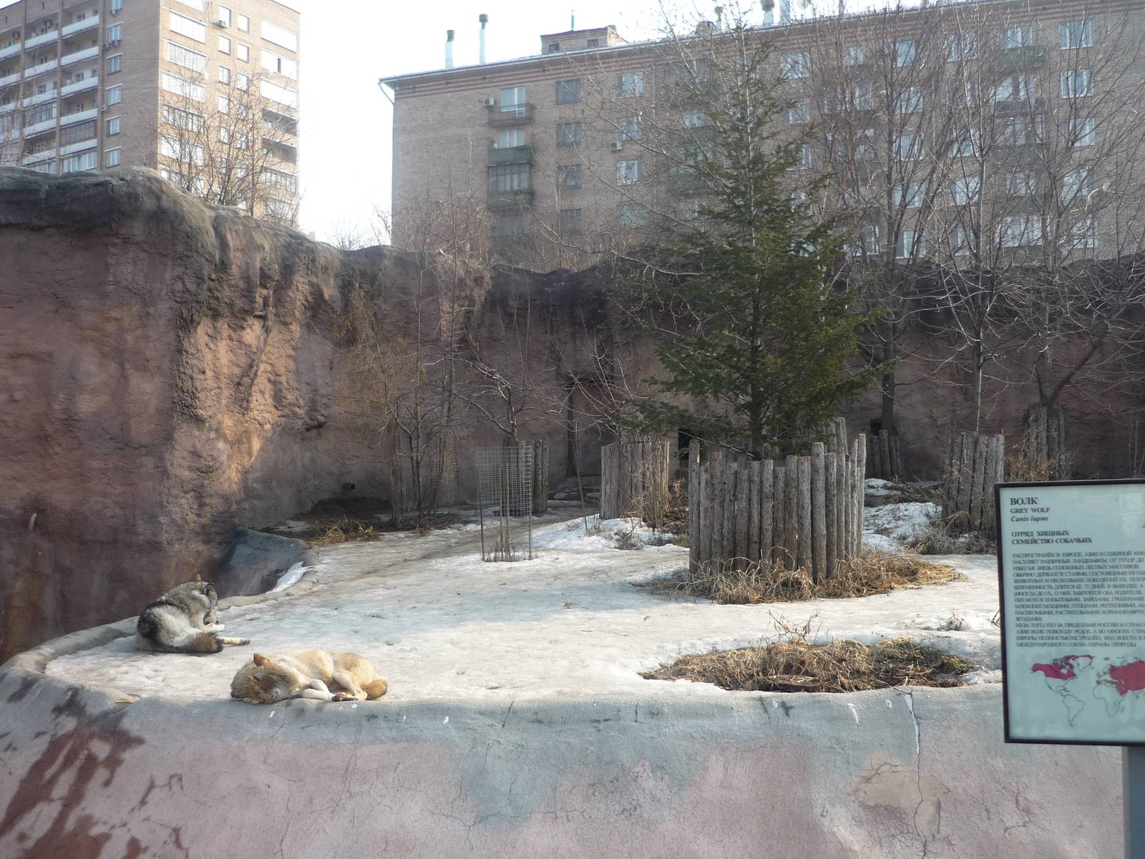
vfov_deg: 42.9
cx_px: 572
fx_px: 1092
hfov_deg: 55.4
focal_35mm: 33
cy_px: 430
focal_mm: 5.5
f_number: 2.8
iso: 100
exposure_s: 1/500
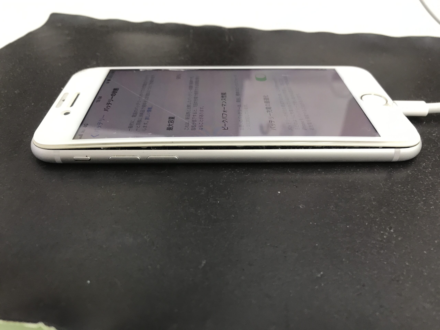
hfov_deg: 63.4
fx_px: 356
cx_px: 220
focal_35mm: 28
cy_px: 165
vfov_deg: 49.7
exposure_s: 1/30
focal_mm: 3.99
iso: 25
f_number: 1.8
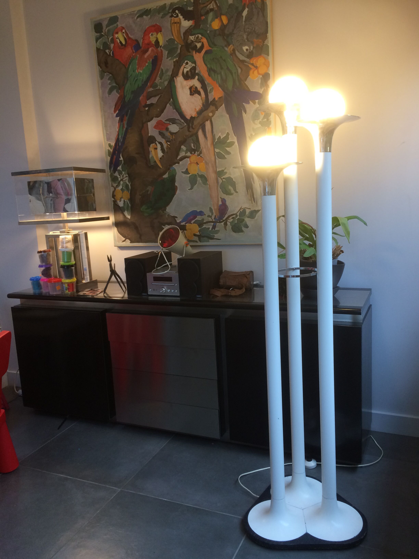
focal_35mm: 29
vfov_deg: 61.7
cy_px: 280
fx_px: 468
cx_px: 210
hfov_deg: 48.2
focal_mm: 4.15
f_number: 2.2
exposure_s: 1/33
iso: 50
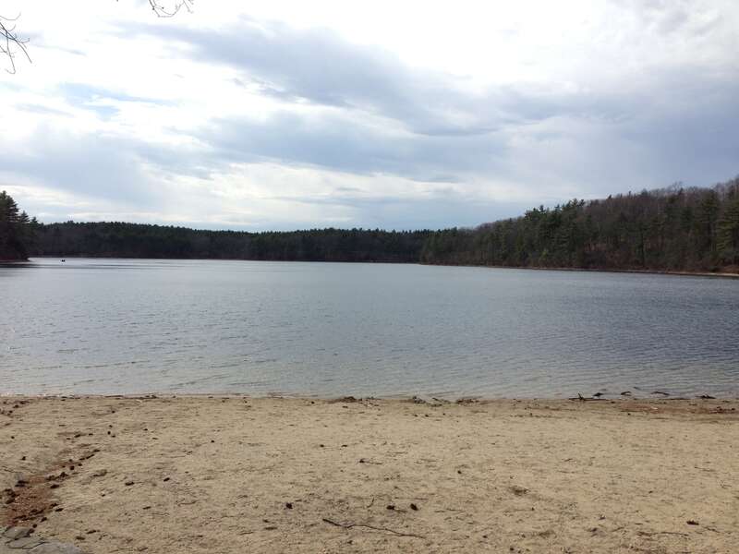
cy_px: 277
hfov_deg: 55.4
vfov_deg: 42.9
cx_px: 370
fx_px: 705
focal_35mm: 33
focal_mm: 4.13
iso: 50
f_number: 2.4
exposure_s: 1/1695
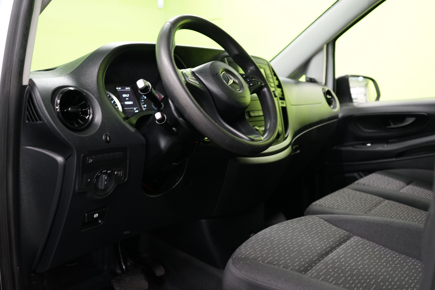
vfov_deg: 36.9
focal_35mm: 36
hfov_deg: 53.1
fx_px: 435
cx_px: 218
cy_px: 145
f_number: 4
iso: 1600
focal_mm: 36
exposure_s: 1/40
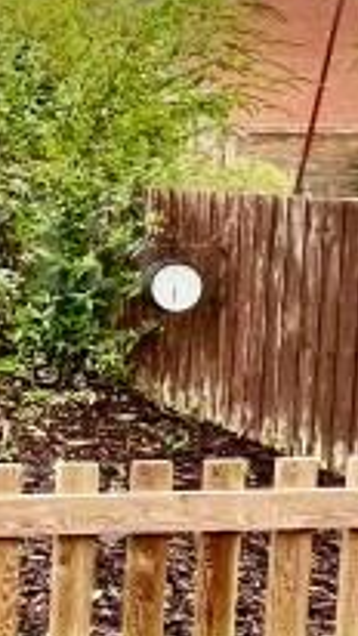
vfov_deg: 37.6
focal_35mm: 55
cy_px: 241
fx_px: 927
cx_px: -380
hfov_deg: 16.2
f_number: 1.8
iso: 80
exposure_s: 1/99
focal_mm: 1.57
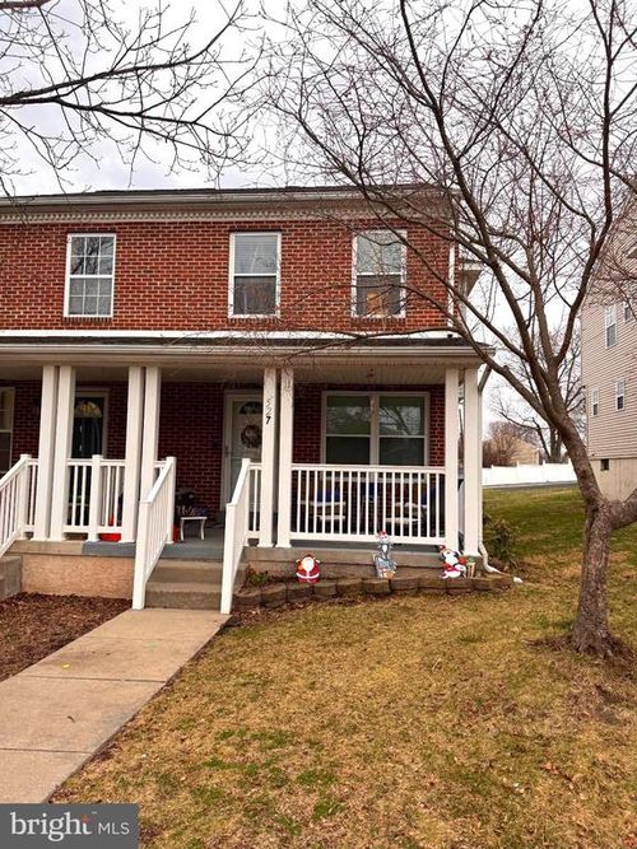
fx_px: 589
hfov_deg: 56.8
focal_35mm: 24
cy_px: 424
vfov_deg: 71.6
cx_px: 318
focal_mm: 6.76
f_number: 1.78
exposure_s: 1/121
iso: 200
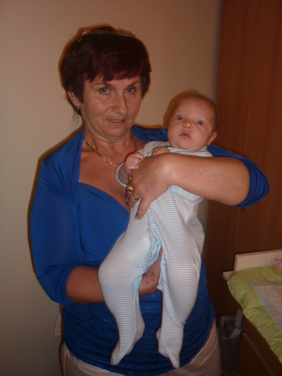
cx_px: 141
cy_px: 188
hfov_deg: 42.9
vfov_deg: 55.4
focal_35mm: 33
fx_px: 358
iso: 100
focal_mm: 5.5
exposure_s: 1/30
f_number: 2.8
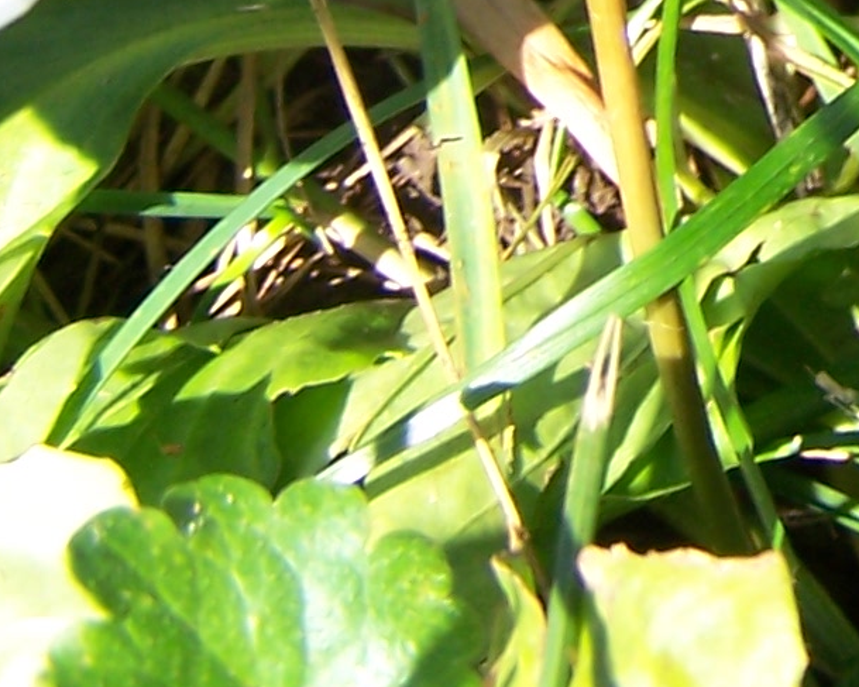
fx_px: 3991
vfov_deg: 9.3
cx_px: 1506
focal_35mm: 157
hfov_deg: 11.5
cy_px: -594
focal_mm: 6.3
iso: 80
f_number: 2.8
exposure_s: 1/320
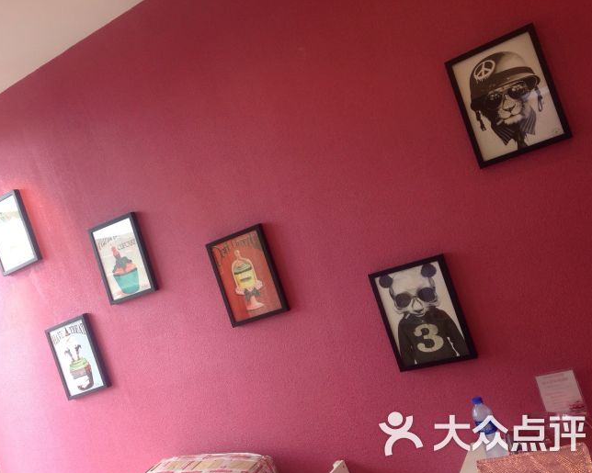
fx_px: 613
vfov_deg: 42.2
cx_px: 288
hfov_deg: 51.5
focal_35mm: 35
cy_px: 240
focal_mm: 4.12
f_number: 2.4
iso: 50
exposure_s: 1/40
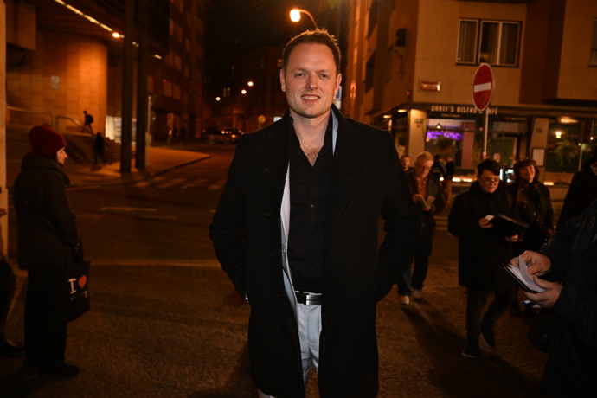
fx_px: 555
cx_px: 298
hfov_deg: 56.5
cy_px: 199
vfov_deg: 39.4
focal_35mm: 34
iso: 3200
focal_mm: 33.5
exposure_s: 1/60
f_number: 4.5
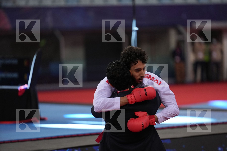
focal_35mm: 200
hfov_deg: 10.3
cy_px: 76
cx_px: 114
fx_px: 1261
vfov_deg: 6.9
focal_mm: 200
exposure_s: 1/1000
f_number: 2.8
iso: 2000
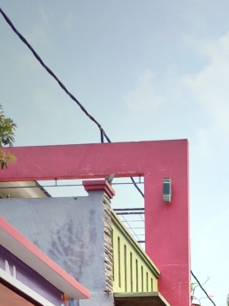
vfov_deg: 22.3
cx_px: 325
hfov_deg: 18.1
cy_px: 440
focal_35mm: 74
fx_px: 654
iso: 50
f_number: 1.79
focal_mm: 4.71
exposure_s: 1/1190
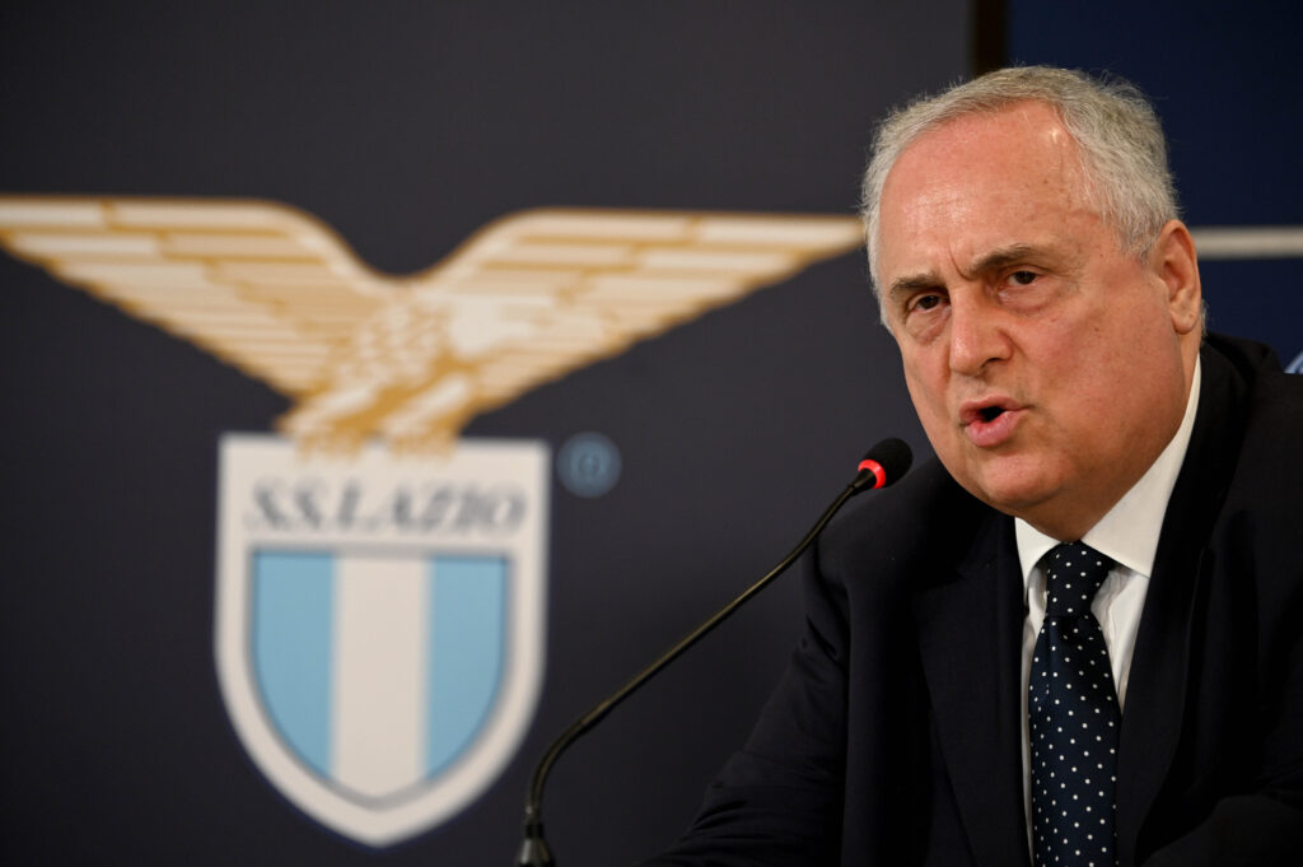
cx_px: 652
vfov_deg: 6.2
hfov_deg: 9.4
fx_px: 7956
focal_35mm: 220
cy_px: 434
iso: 1000
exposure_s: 1/200
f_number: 4
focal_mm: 220
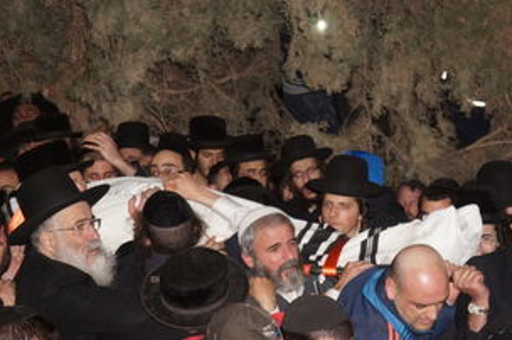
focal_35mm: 93
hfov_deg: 21.9
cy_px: 156
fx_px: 1316
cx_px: 335
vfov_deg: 14.7
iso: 2000
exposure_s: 1/60
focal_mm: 47
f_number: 5
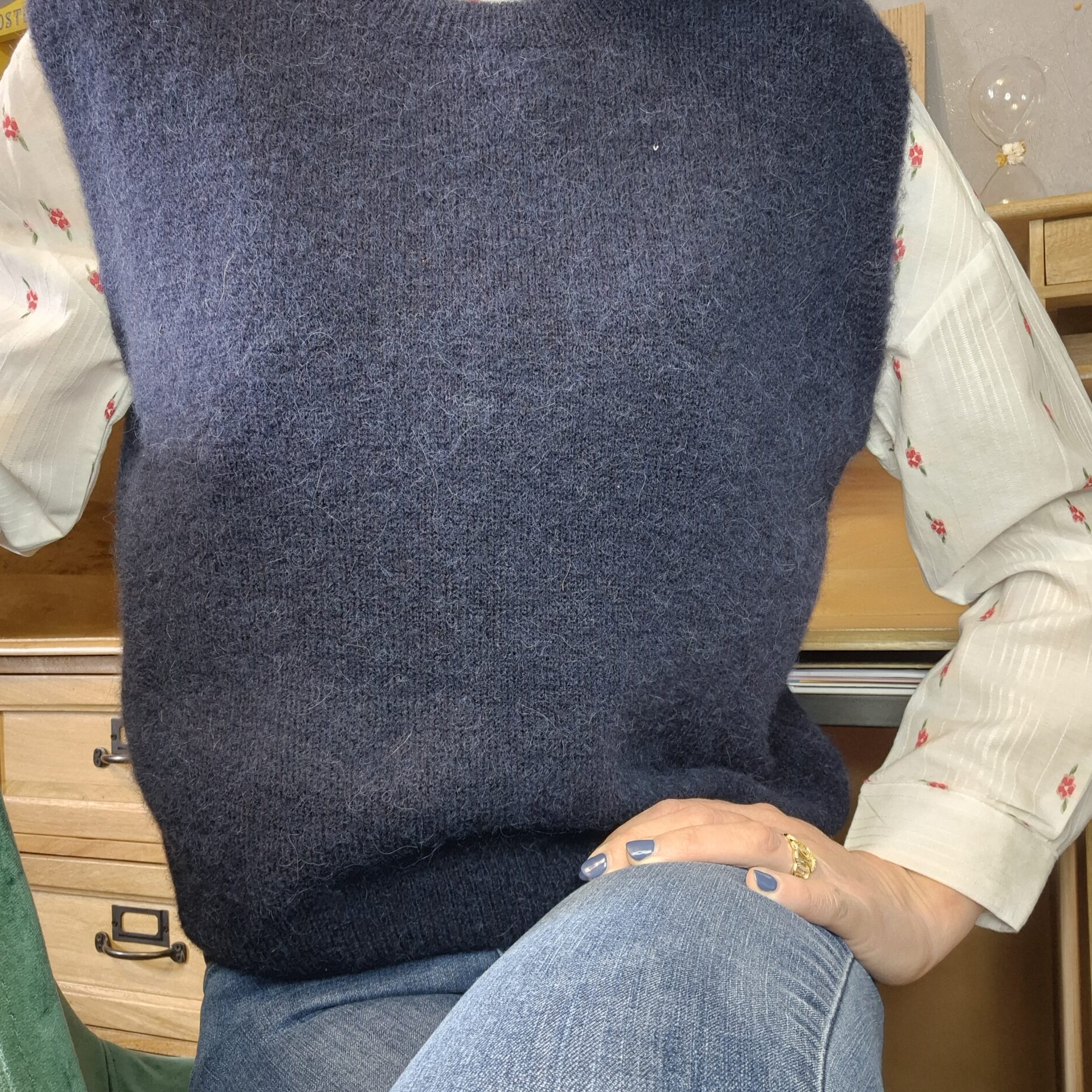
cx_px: 540
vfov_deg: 54.0
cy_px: 592
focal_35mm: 30
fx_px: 1071
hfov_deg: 54.0
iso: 800
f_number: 2.2
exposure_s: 1/25
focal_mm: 3.3
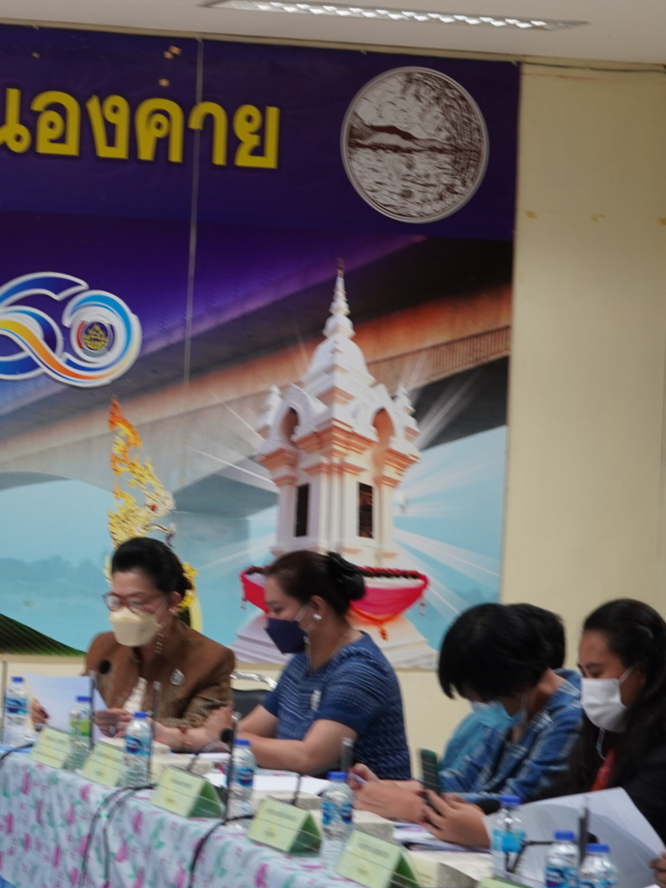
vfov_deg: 15.5
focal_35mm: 127
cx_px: -105
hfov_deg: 11.5
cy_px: 419
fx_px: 3256
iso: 400
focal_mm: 50
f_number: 5.6
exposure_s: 1/20
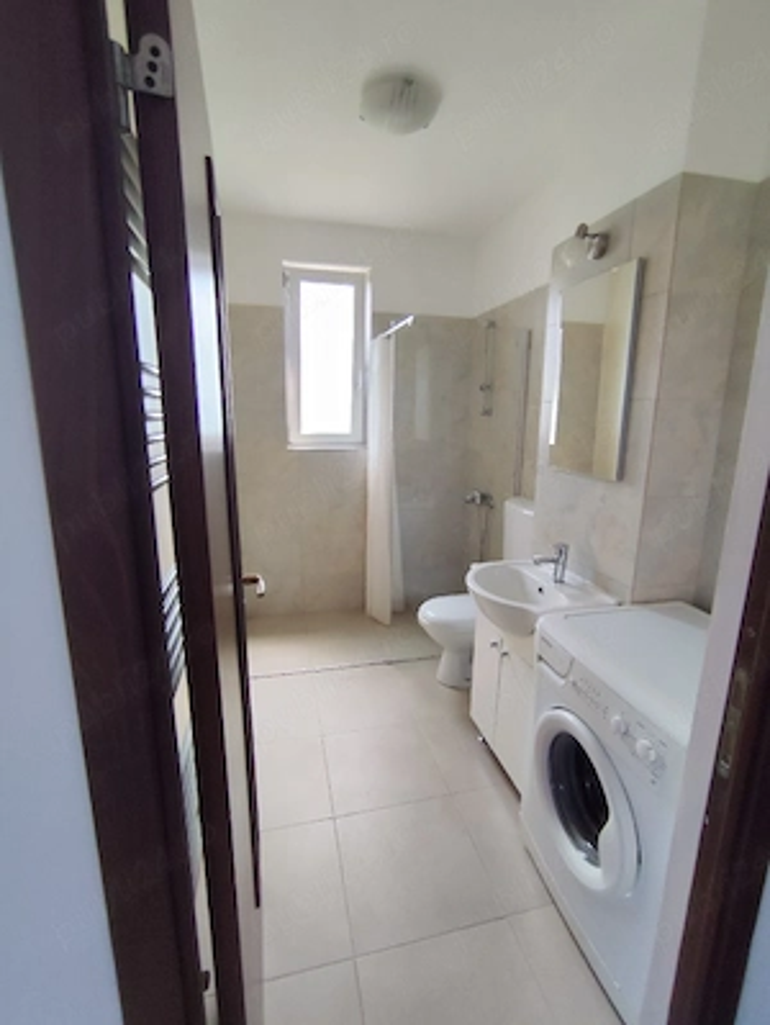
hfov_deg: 78.2
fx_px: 474
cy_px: 512
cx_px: 385
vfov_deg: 94.4
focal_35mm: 16
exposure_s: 1/100
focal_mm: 1.65
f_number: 2.2
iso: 50
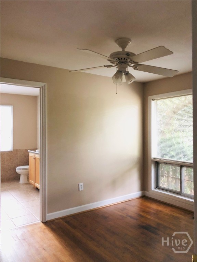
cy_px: 131
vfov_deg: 63.4
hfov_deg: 49.7
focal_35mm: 28
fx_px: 212
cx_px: 98
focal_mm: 3.99
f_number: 1.8
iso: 100
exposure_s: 1/4
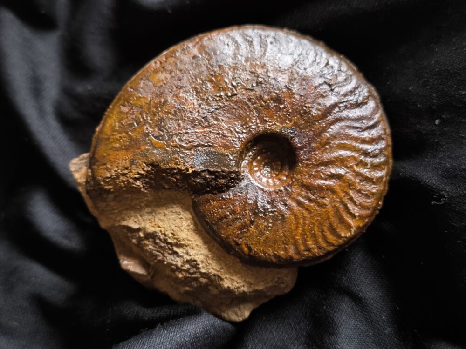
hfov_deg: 38.2
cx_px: 233
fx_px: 673
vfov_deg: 29.1
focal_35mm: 50
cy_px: 174
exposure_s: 1/25
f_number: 1.9
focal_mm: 6.92
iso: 640
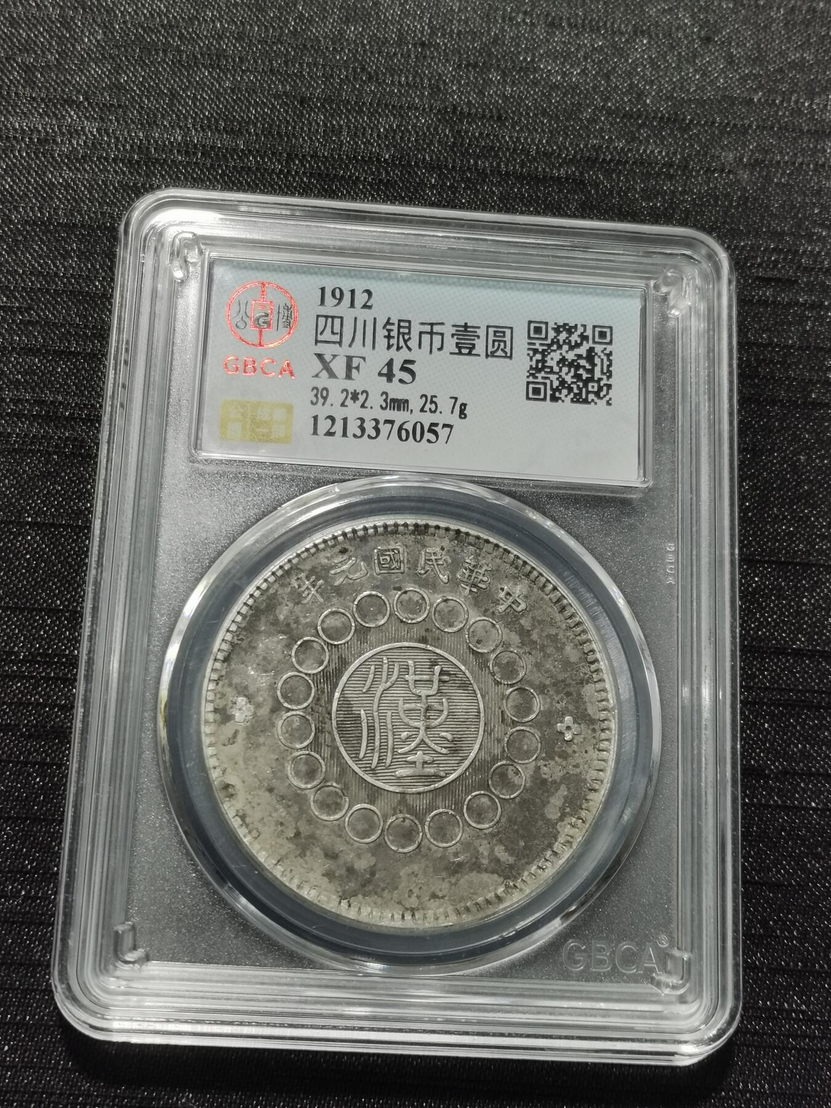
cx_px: 416
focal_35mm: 55
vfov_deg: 34.9
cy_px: 554
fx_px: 1760
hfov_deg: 26.6
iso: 64
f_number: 1.8
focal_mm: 5.58
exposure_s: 1/100
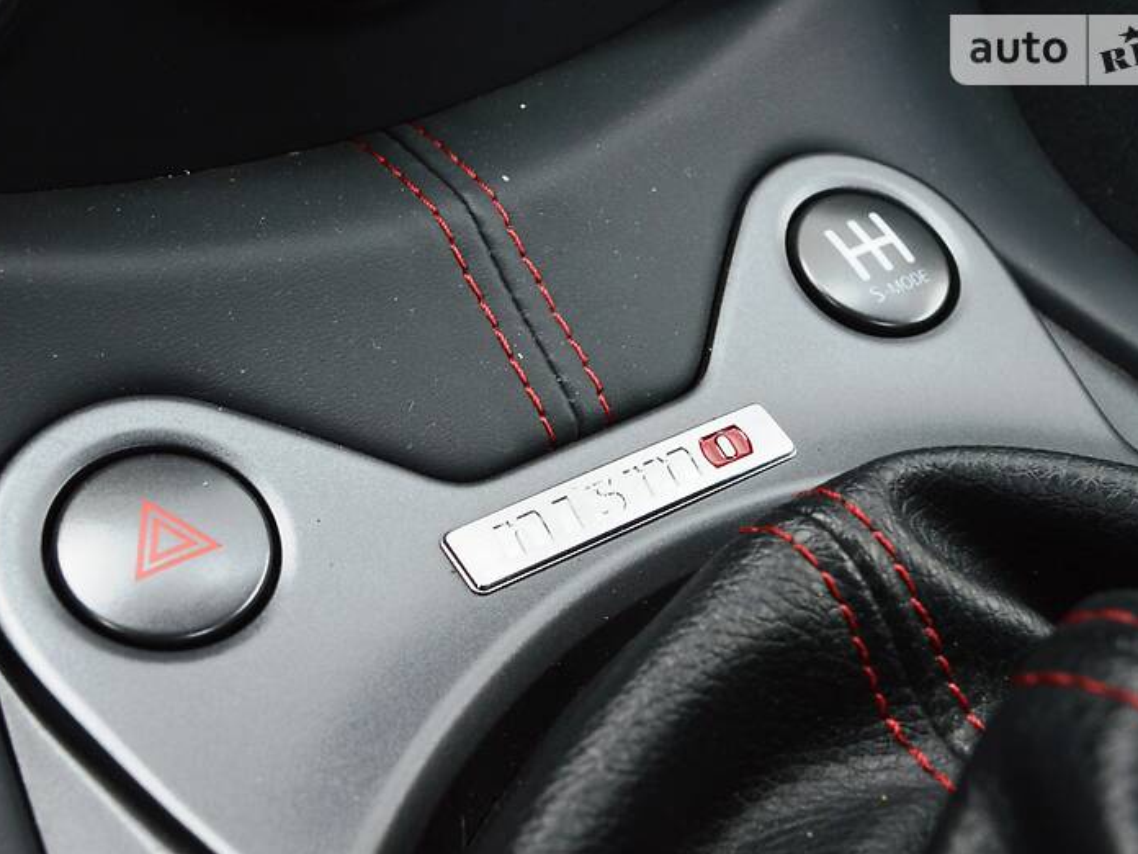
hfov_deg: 36.2
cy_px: 430
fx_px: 1742
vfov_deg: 27.5
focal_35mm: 53
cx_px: 556
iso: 720
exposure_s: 1/60
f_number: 8
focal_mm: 32
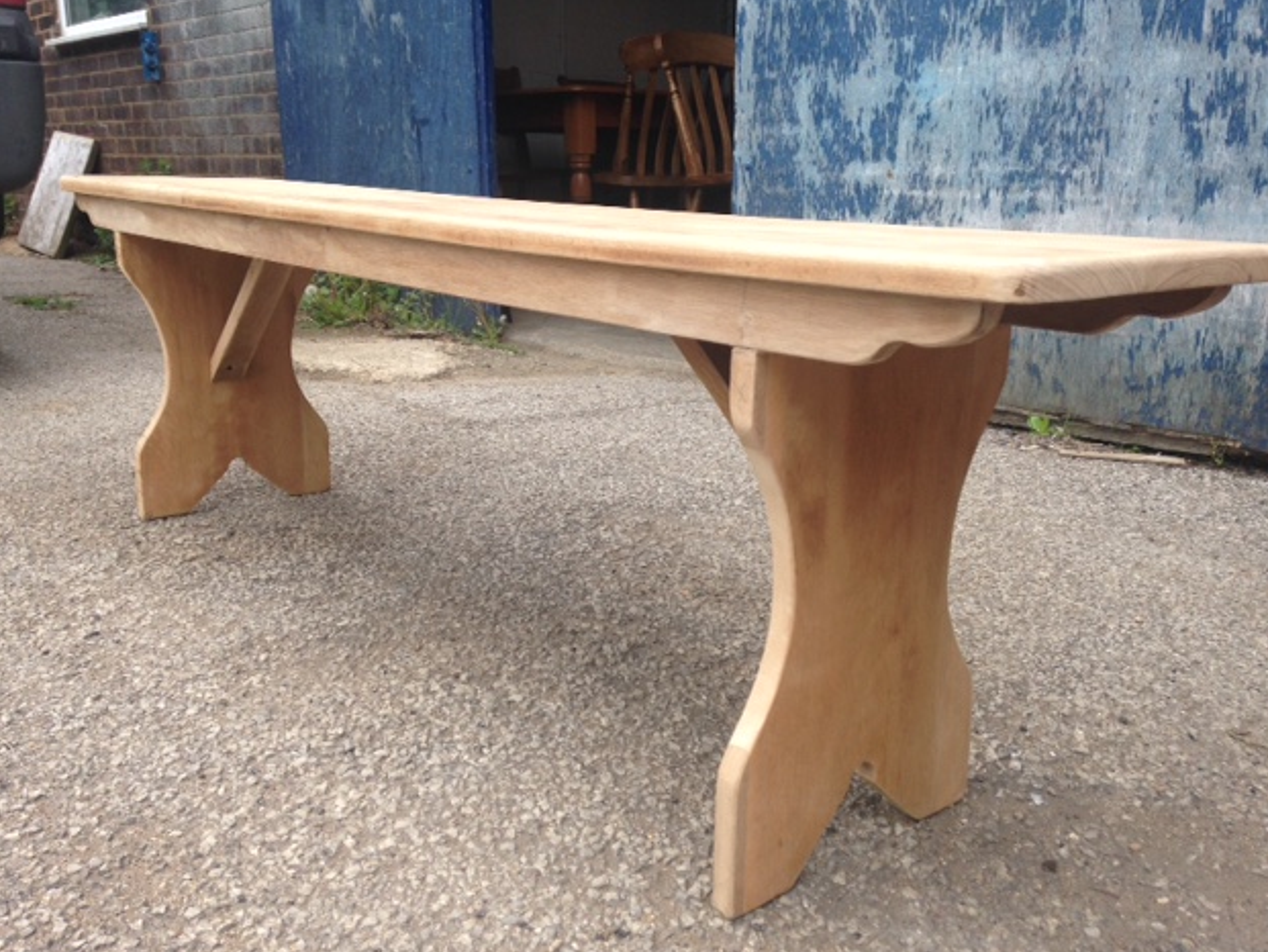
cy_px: 474
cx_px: 649
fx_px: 1246
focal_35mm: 34
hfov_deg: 53.9
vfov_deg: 41.8
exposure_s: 1/244
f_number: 2.4
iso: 50
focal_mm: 4.12
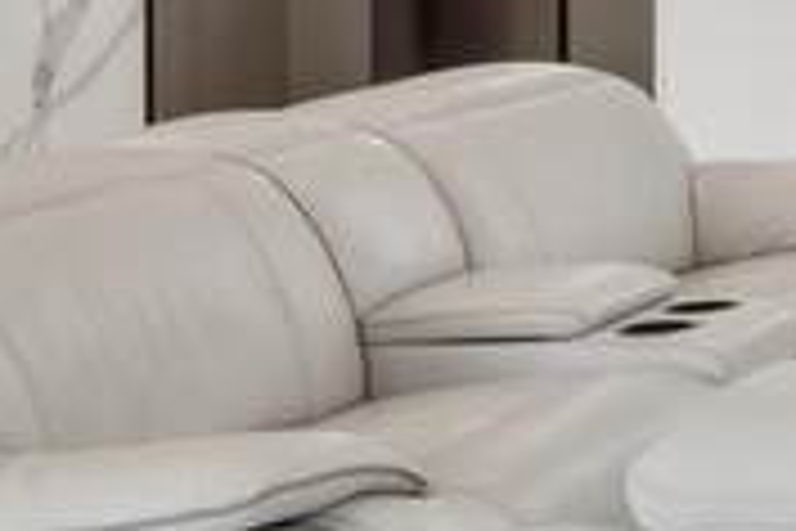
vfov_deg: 11.5
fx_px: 2565
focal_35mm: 116
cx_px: 1974
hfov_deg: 12.9
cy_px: -166
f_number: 11
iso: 200
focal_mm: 16
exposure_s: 1/10
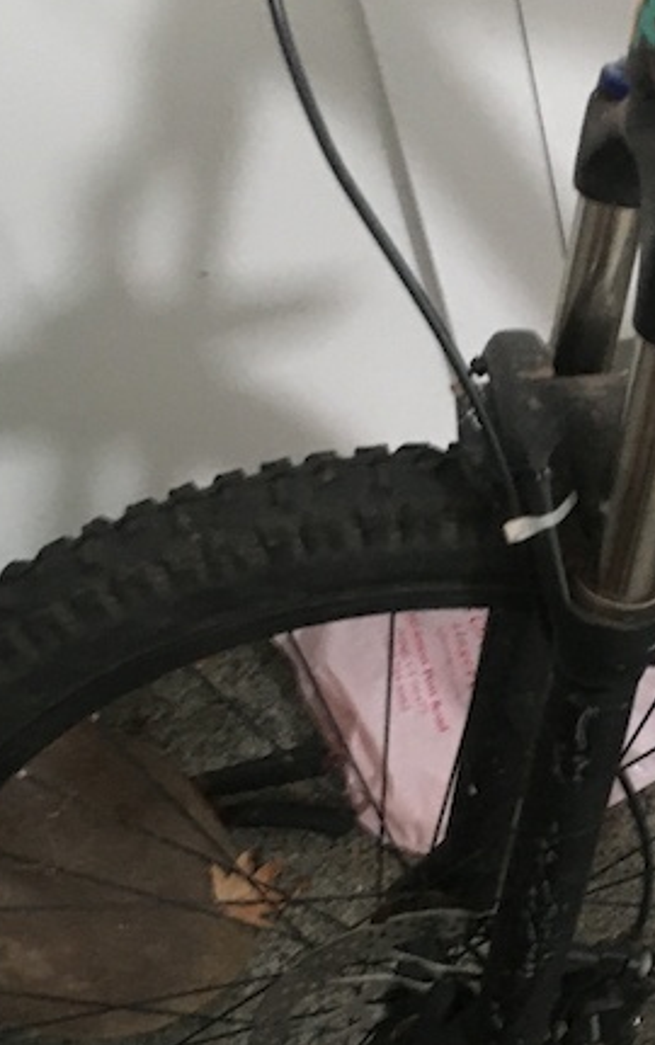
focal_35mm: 57
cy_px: 587
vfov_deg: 35.6
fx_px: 1625
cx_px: 575
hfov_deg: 22.3
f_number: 2.2
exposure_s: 1/15
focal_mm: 4.15
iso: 400
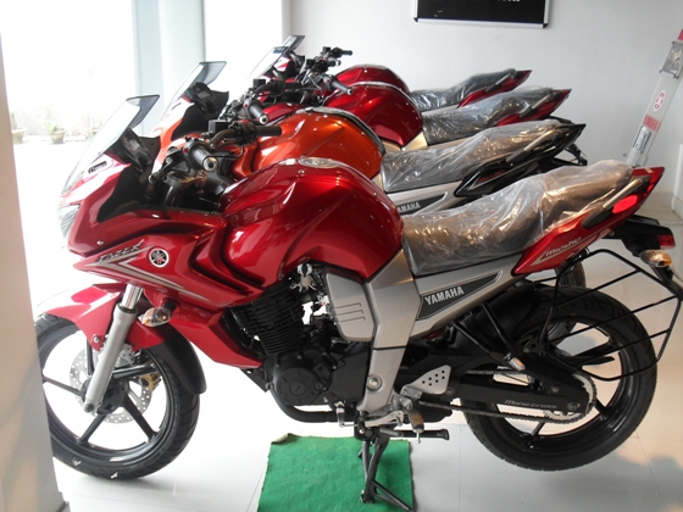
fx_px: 750
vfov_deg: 37.7
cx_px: 342
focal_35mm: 38
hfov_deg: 49.0
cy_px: 256
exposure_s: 1/30
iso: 80
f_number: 2.8
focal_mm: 6.3
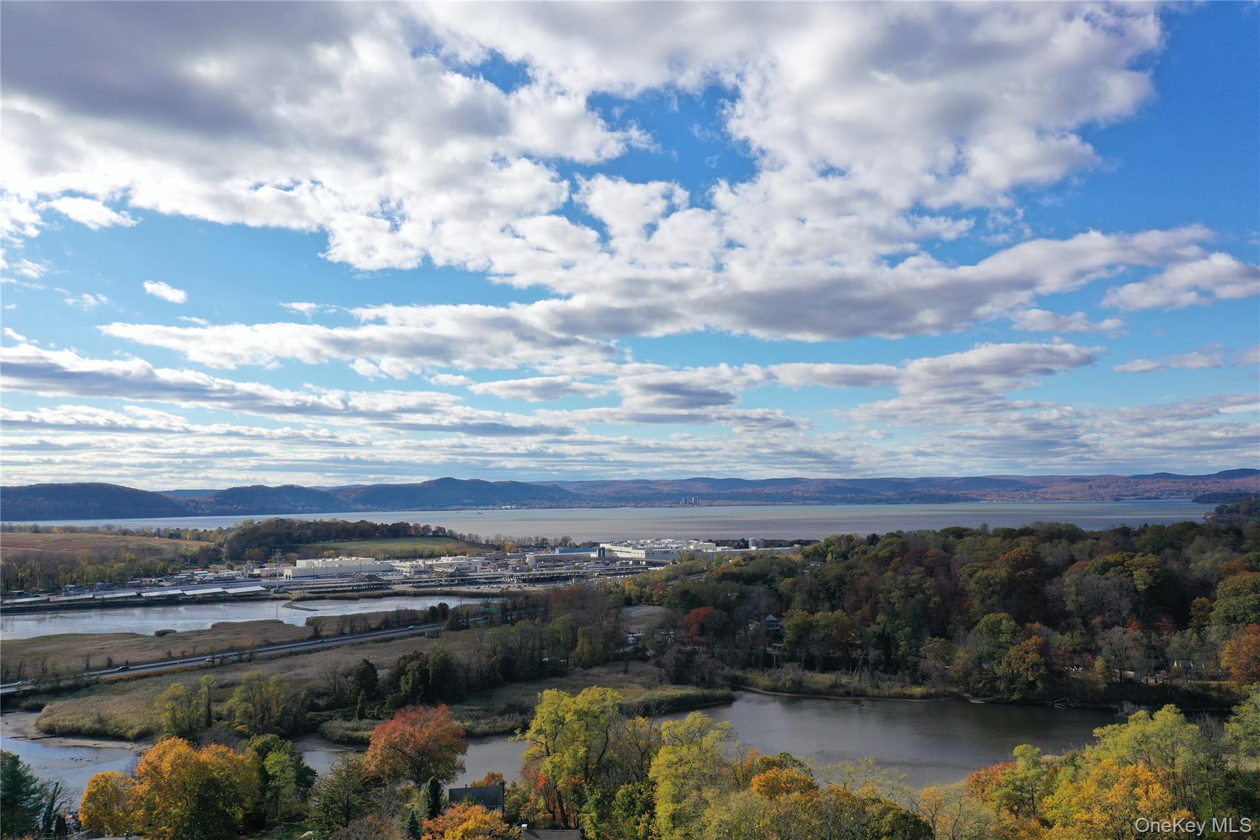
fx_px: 980
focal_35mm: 28
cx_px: 630
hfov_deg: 65.5
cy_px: 420
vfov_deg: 46.4
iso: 100
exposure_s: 1/1250
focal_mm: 10.26
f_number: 4
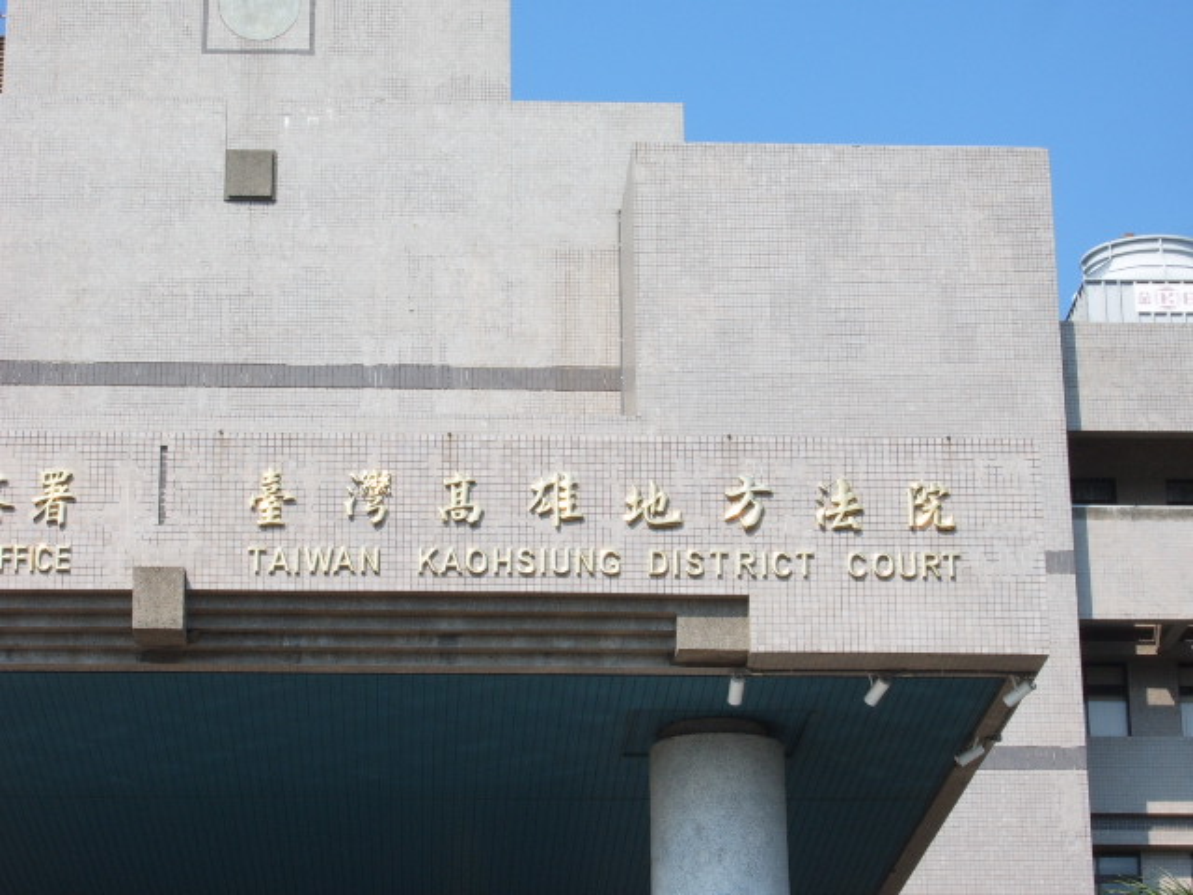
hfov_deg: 18.9
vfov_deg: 14.2
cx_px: 596
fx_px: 3584
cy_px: 448
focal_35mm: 104
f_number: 10
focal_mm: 17.4
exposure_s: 1/125
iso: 63
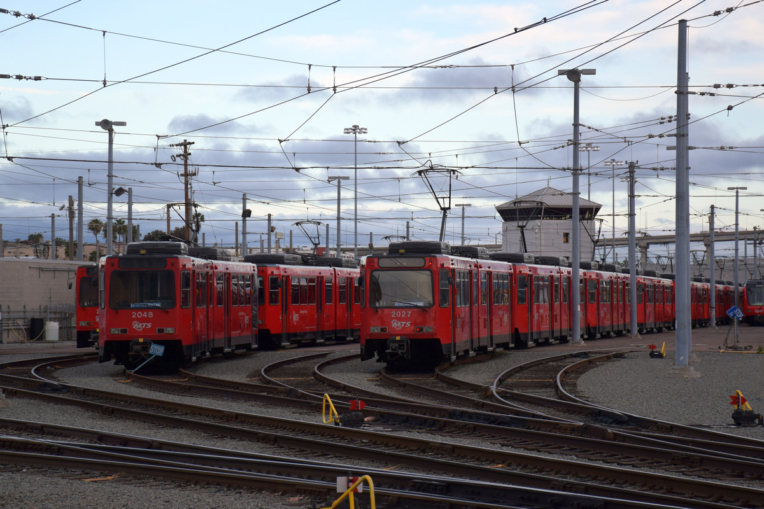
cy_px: 254
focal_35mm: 120
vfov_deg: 11.4
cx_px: 382
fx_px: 2546
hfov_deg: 17.1
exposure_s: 1/500
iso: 320
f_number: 5.6
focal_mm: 80
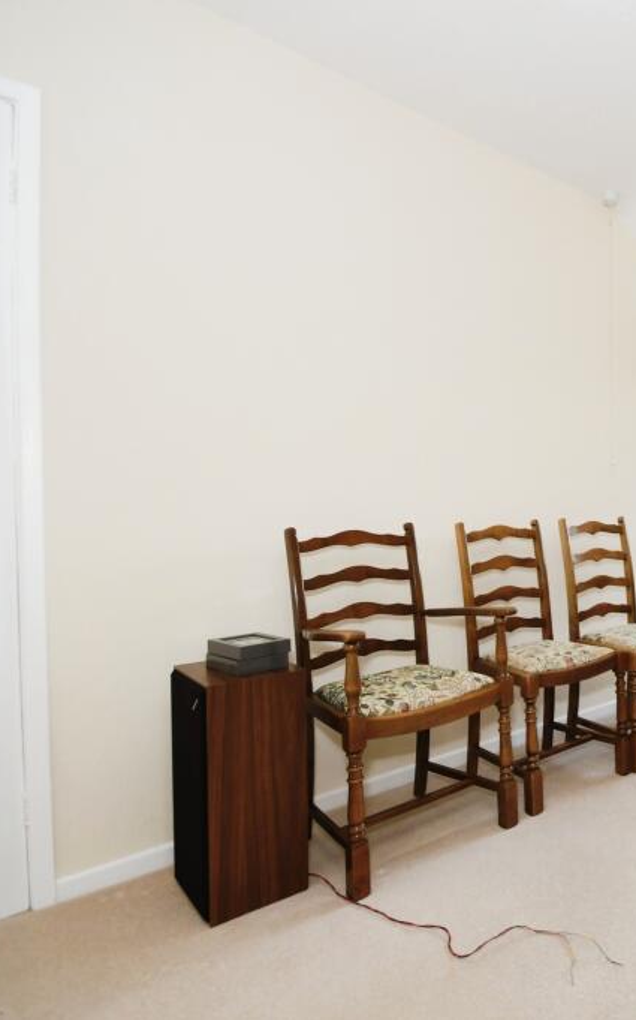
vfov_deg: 77.2
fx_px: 639
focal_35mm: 23
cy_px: 510
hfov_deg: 44.0
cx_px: 655
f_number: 8
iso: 400
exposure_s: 1/60
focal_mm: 10
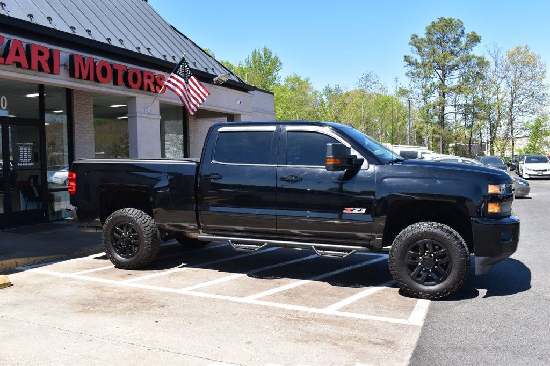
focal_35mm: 32
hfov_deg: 59.5
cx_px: 275
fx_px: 481
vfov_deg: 41.7
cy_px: 183
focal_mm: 21
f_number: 11
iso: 400
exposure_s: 1/400
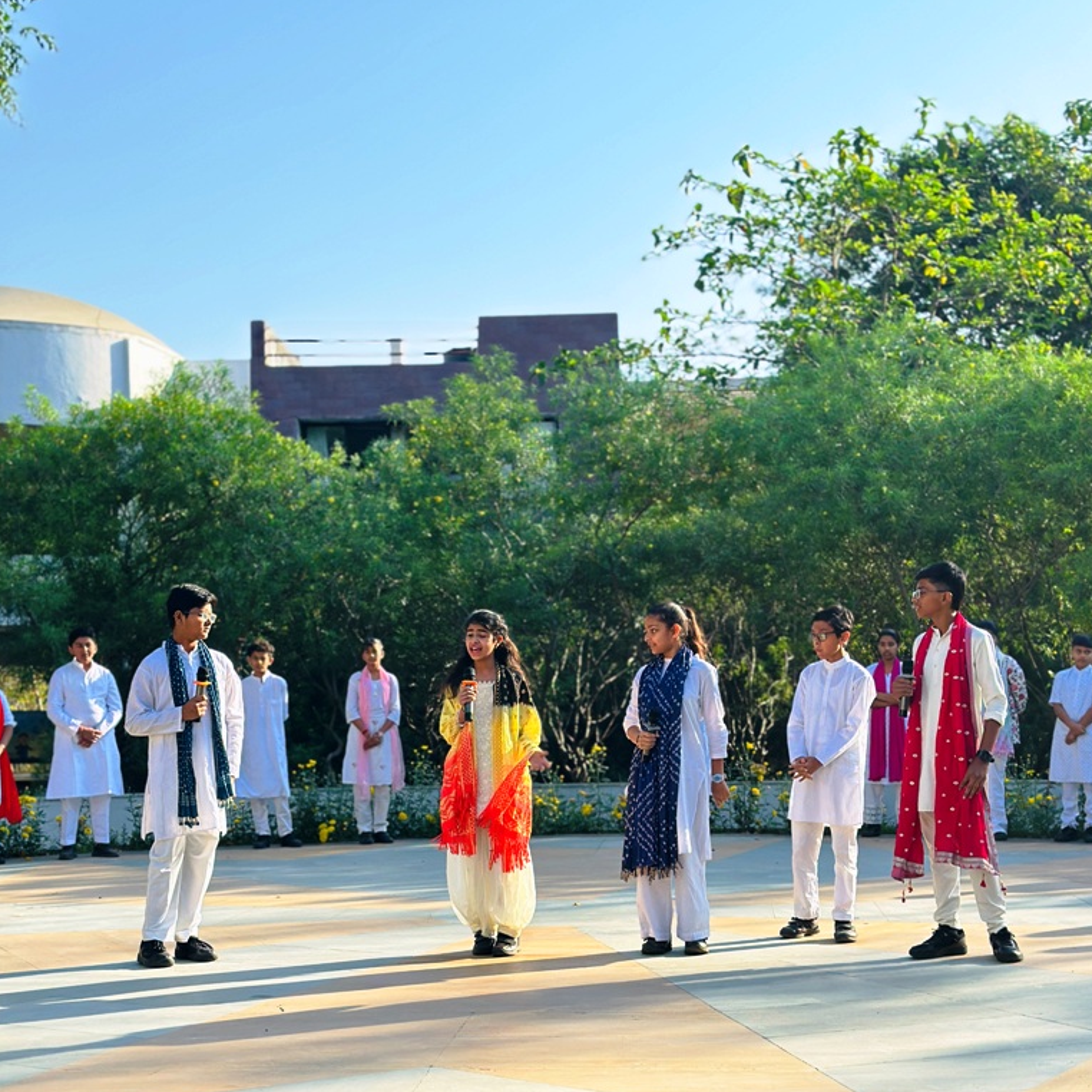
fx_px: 2034
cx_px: 549
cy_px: 717
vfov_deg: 29.9
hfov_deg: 30.0
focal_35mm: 57
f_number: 1.78
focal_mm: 6.86
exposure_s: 1/2028
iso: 80
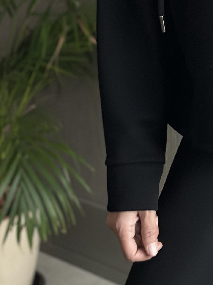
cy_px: -106
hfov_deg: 9.8
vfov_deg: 12.9
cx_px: 306
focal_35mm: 147
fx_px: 1207
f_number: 1.78
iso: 400
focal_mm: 6.86
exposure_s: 1/45
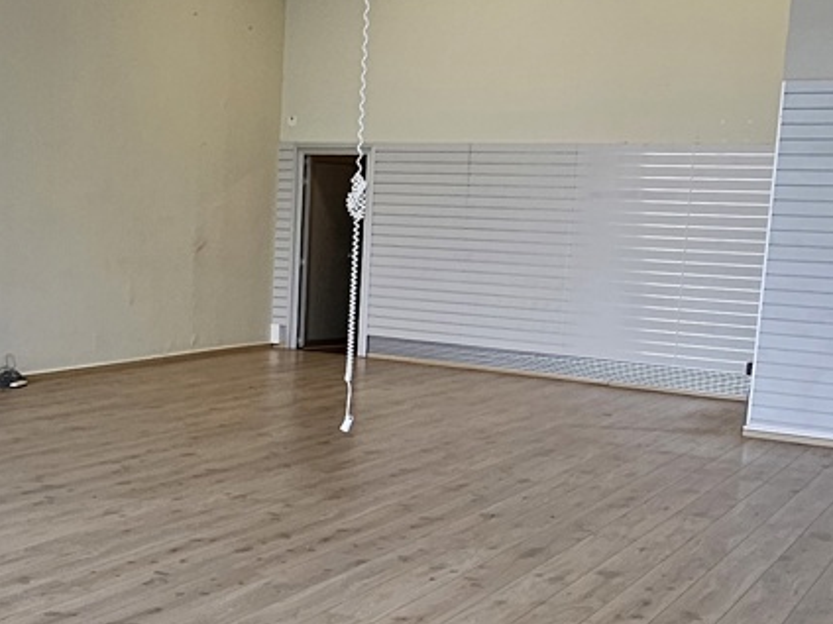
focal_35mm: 49
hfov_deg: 38.3
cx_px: 248
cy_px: 428
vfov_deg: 29.4
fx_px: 1179
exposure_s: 1/50
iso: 32
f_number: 2.2
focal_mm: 1.7
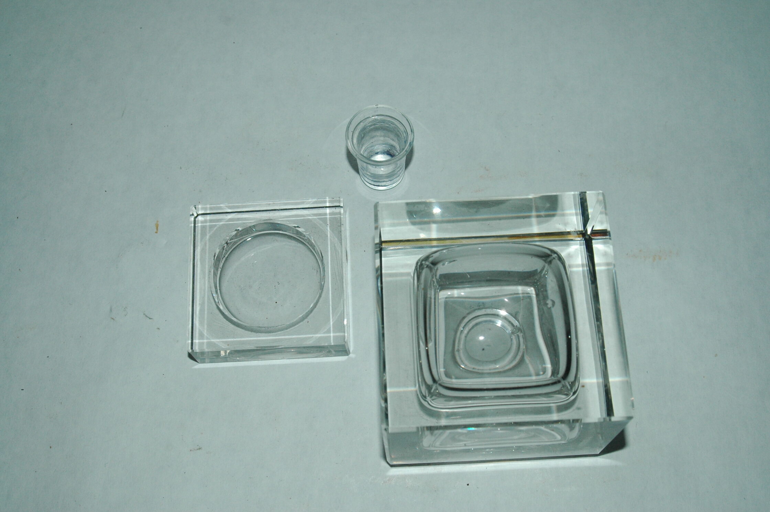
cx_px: 385
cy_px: 256
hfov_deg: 42.4
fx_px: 993
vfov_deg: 28.9
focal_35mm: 46
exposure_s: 1/125
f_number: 7.1
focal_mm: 31
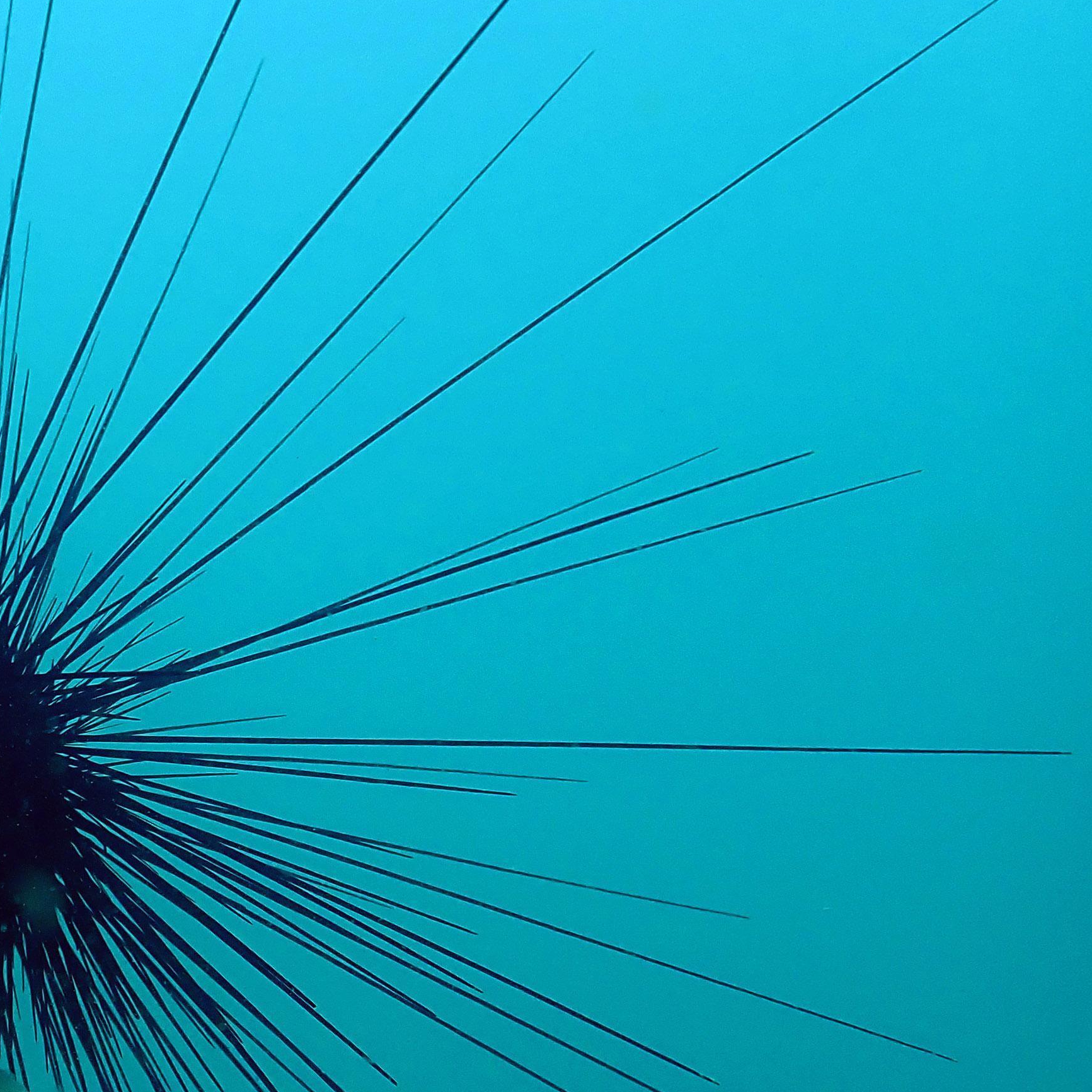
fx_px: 1820
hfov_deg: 30.2
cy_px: 856
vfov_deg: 32.6
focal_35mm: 51
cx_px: -87
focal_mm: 4.5
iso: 100
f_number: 2.8
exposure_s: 1/320
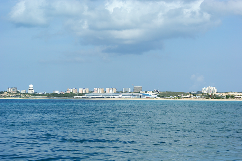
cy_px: 80
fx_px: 705
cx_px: 121
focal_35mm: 105
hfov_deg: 19.5
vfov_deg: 13.0
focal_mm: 70
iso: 100
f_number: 13
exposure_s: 1/250
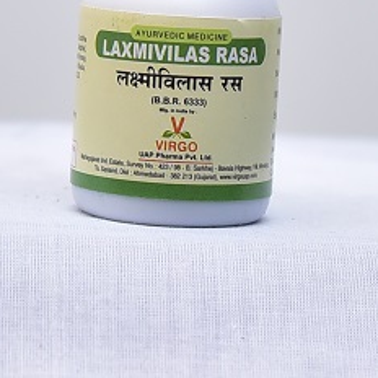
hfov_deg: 17.4
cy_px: 85
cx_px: 191
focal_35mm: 100
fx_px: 1235
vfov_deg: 17.3
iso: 1250
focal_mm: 52
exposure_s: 1/125
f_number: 4
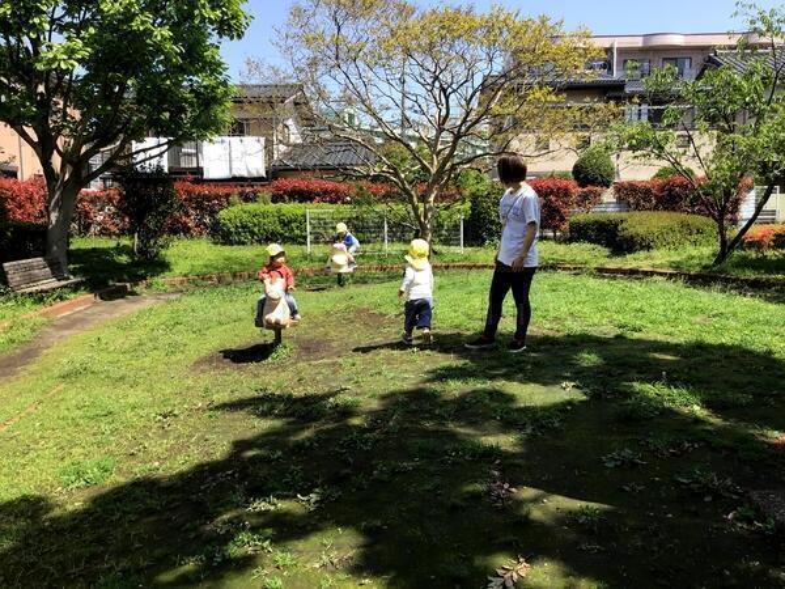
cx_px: 392
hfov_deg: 58.4
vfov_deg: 45.4
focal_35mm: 31
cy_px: 294
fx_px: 703
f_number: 2.4
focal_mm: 3.3
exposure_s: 1/612
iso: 25
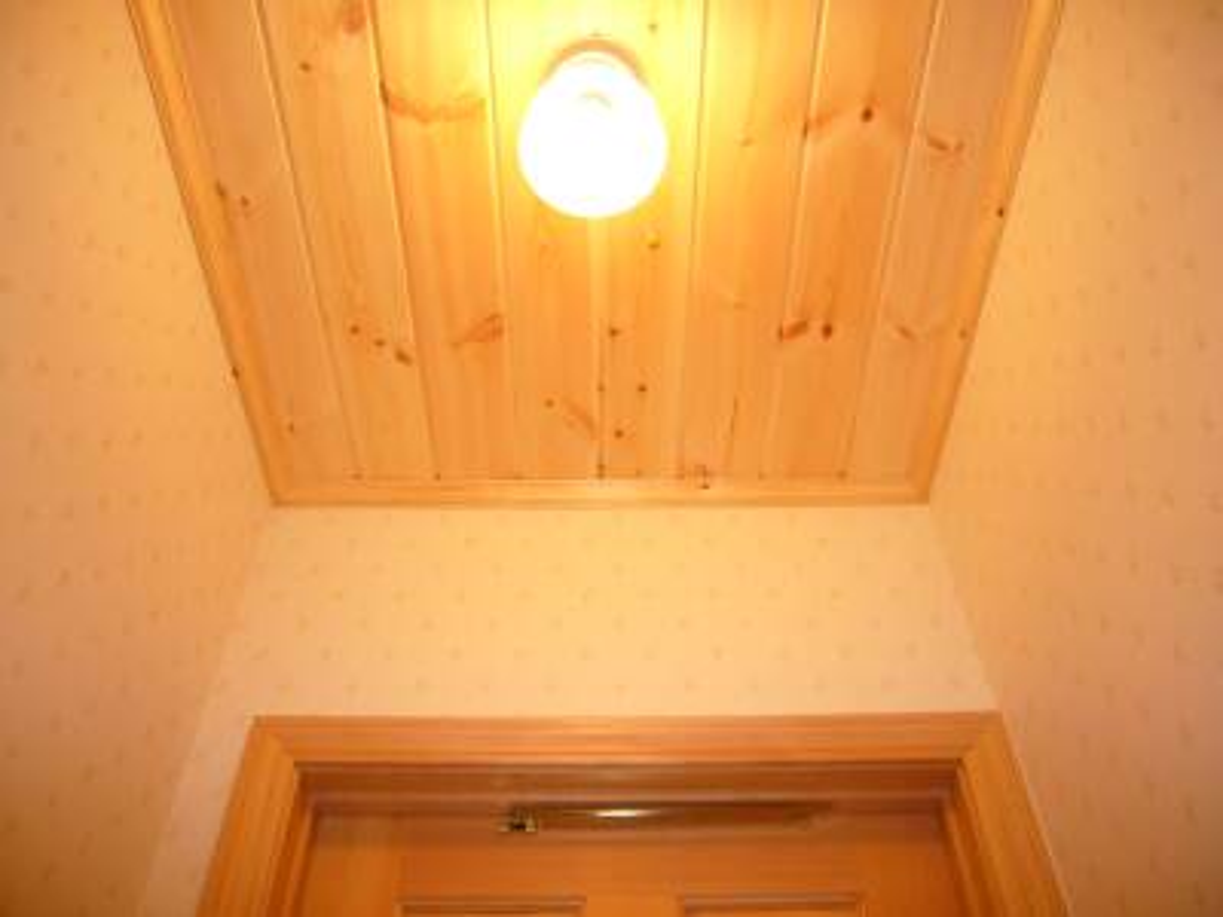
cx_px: 612
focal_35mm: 28
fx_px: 989
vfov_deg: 49.7
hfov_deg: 63.4
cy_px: 458
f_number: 2.8
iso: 100
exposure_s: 1/30
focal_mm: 4.6
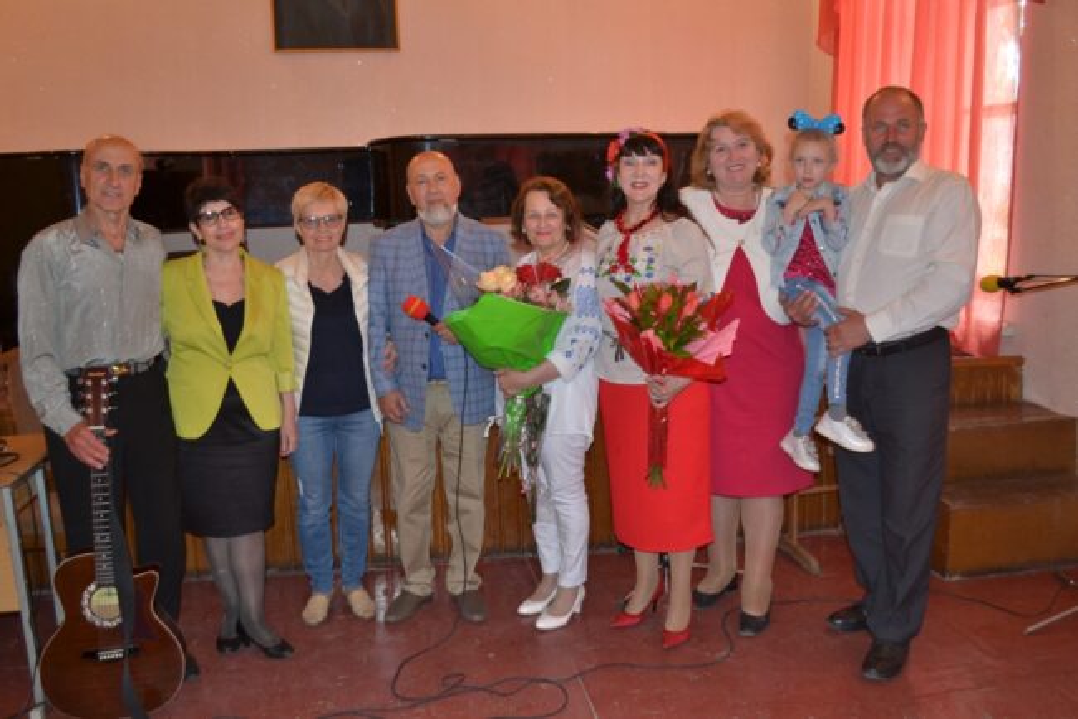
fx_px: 989
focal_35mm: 33
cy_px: 360
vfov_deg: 40.0
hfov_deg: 57.2
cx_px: 539
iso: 800
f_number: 3.8
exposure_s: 1/30
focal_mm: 22
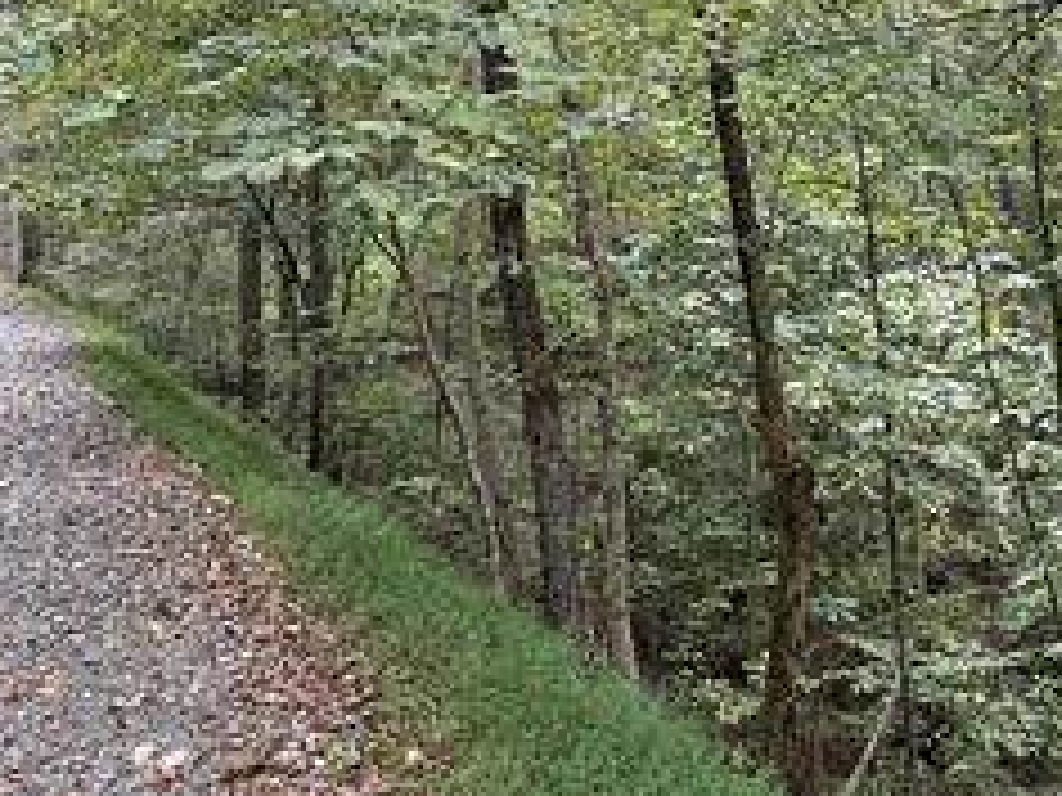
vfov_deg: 37.0
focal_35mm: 38
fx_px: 1166
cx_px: 814
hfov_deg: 46.9
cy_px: 216
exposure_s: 1/99
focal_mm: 2.22
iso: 100
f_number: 2.2
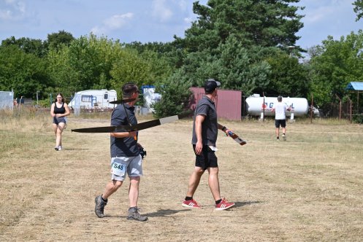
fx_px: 1211
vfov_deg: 11.4
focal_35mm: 120
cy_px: 121
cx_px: 182
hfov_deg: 17.1
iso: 640
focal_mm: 120
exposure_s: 1/1600
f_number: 10
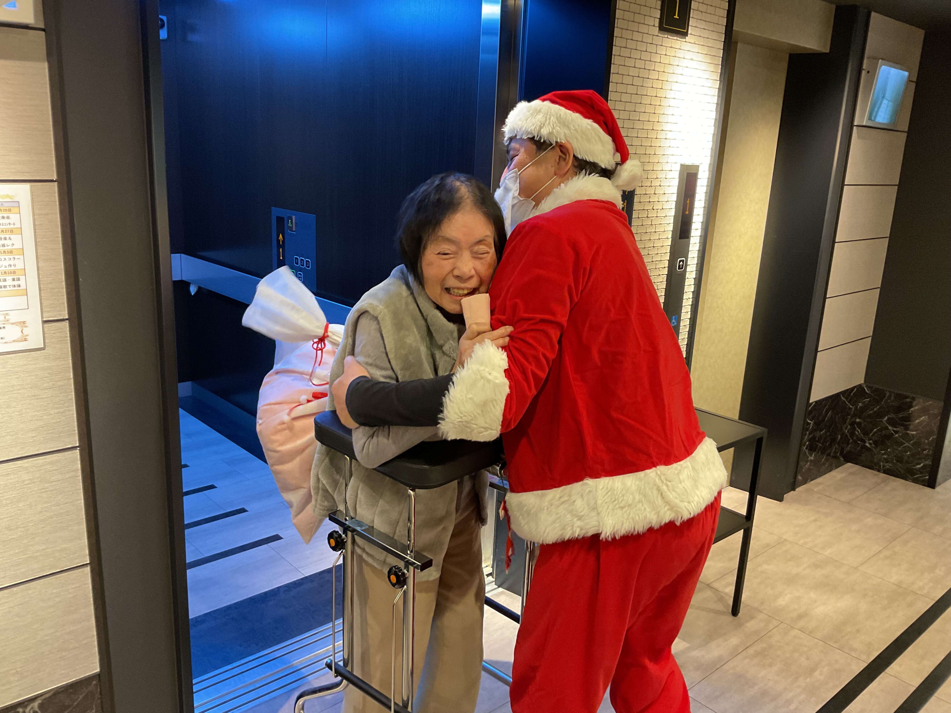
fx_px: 797
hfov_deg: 61.7
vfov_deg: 48.2
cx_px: 476
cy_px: 356
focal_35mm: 29
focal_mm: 3
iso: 200
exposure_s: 1/40
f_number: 1.8
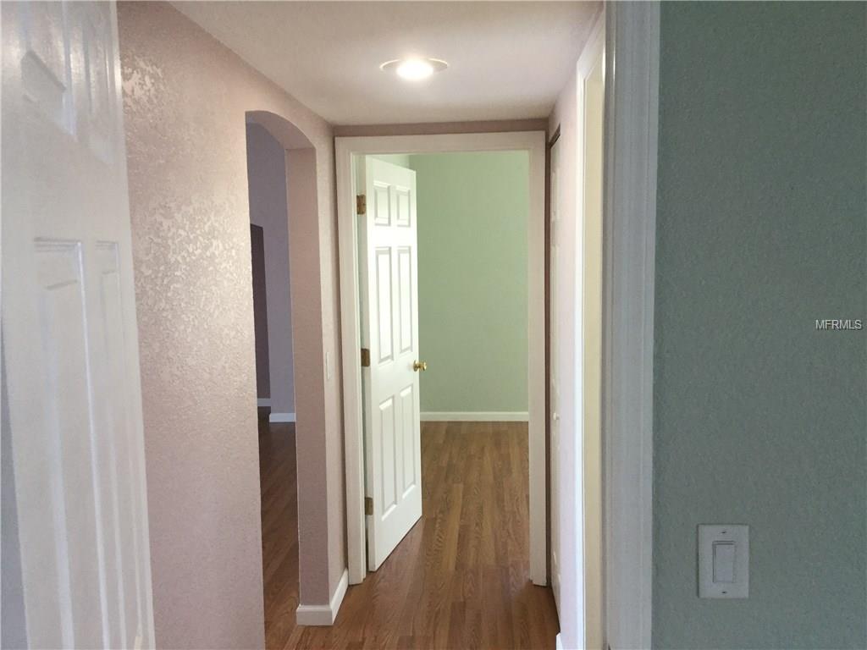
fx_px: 776
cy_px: 325
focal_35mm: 31
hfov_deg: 58.4
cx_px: 434
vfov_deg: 45.4
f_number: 2.4
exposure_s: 1/30
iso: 64
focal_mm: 3.3
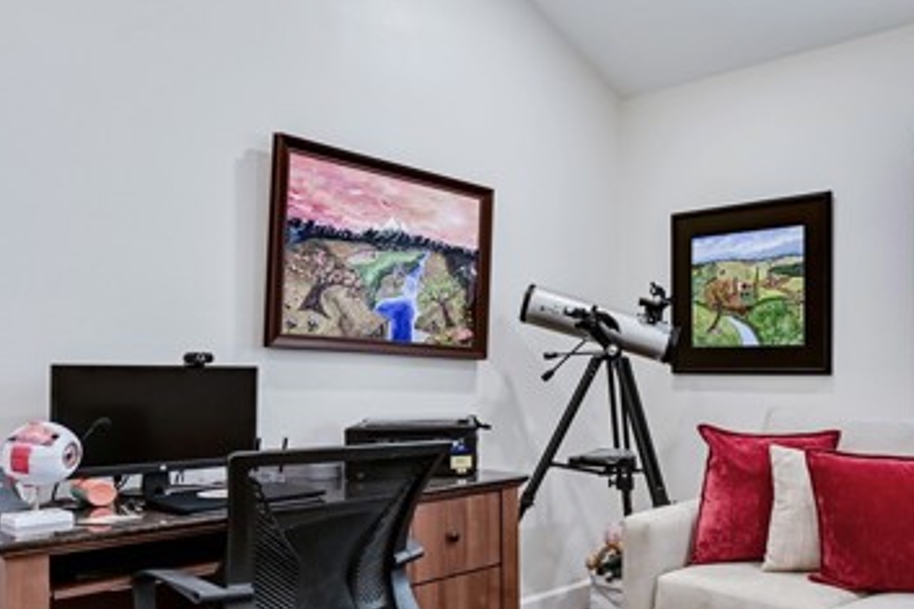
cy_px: 472
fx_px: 759
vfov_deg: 42.1
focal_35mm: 30
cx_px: 733
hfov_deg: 57.4
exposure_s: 1/125
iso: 400
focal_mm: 16.5
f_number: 7.1
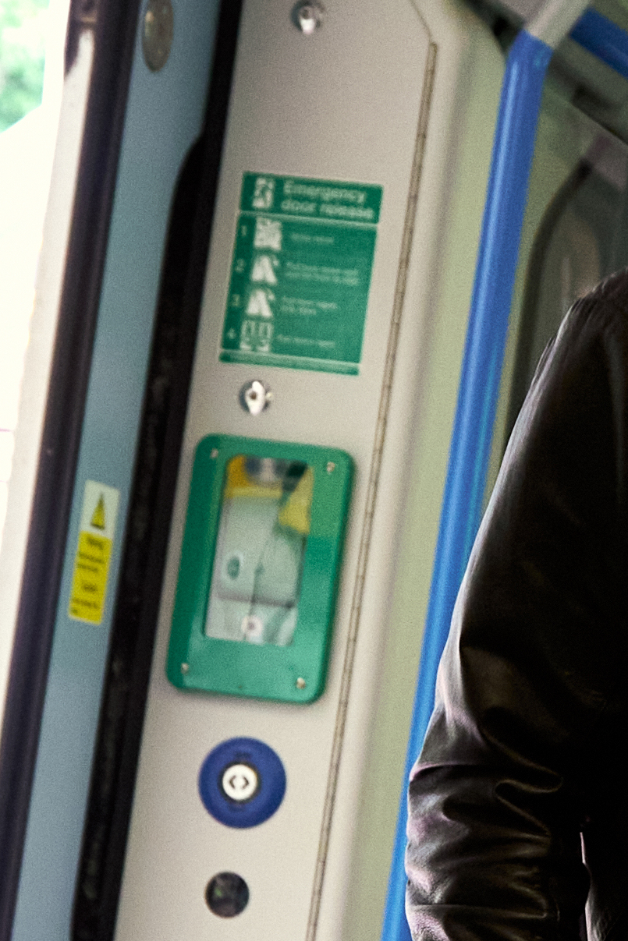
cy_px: 794
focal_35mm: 174
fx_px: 4551
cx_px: 570
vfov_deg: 11.8
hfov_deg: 7.9
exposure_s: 1/250
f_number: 4
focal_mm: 35
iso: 1600
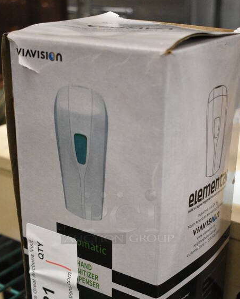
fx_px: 584
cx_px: 120
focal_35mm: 66
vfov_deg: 28.5
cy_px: 216
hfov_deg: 23.2
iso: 4000
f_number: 4.2
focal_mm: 29
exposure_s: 1/125
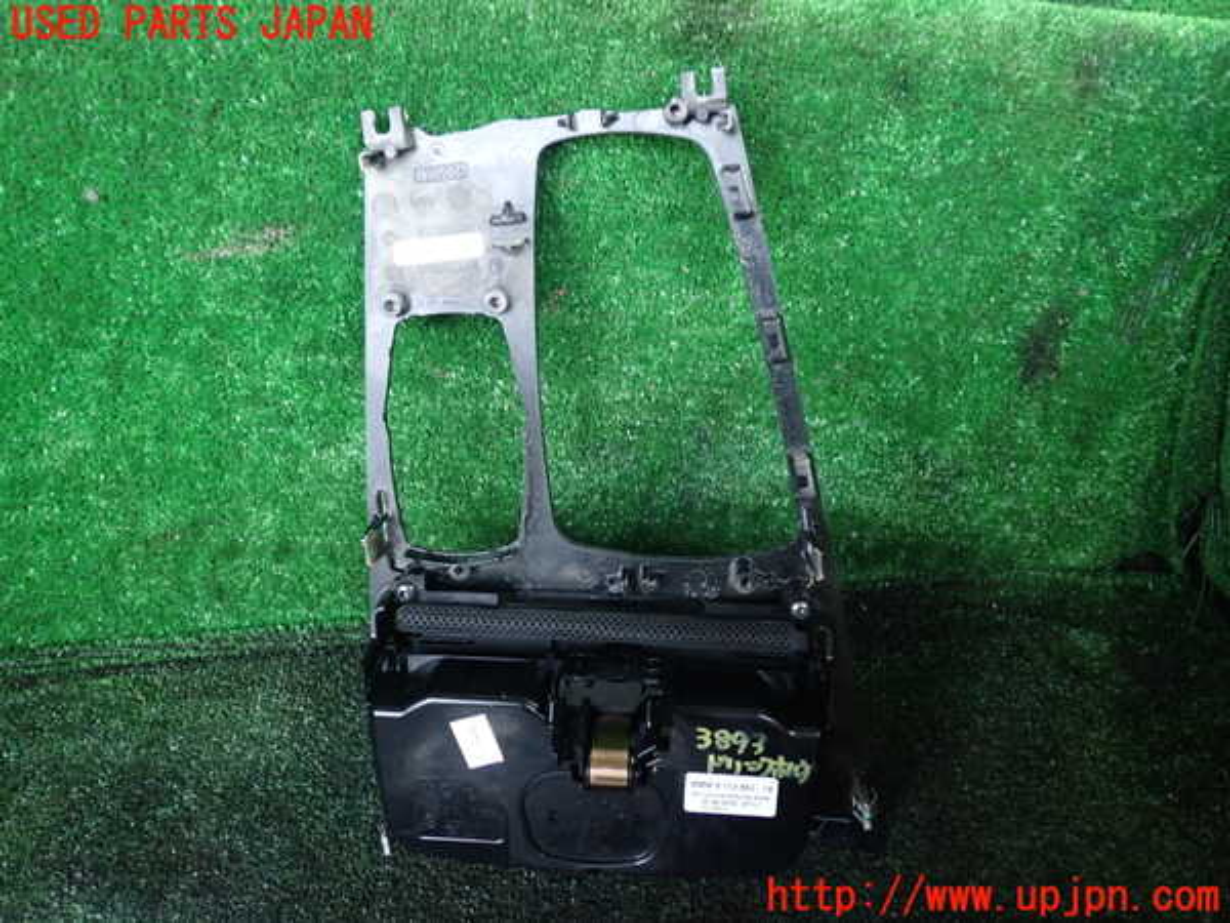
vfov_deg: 46.8
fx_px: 1066
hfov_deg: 60.0
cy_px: 462
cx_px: 615
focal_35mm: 30
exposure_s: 1/20
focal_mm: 5.4
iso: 800
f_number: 2.3
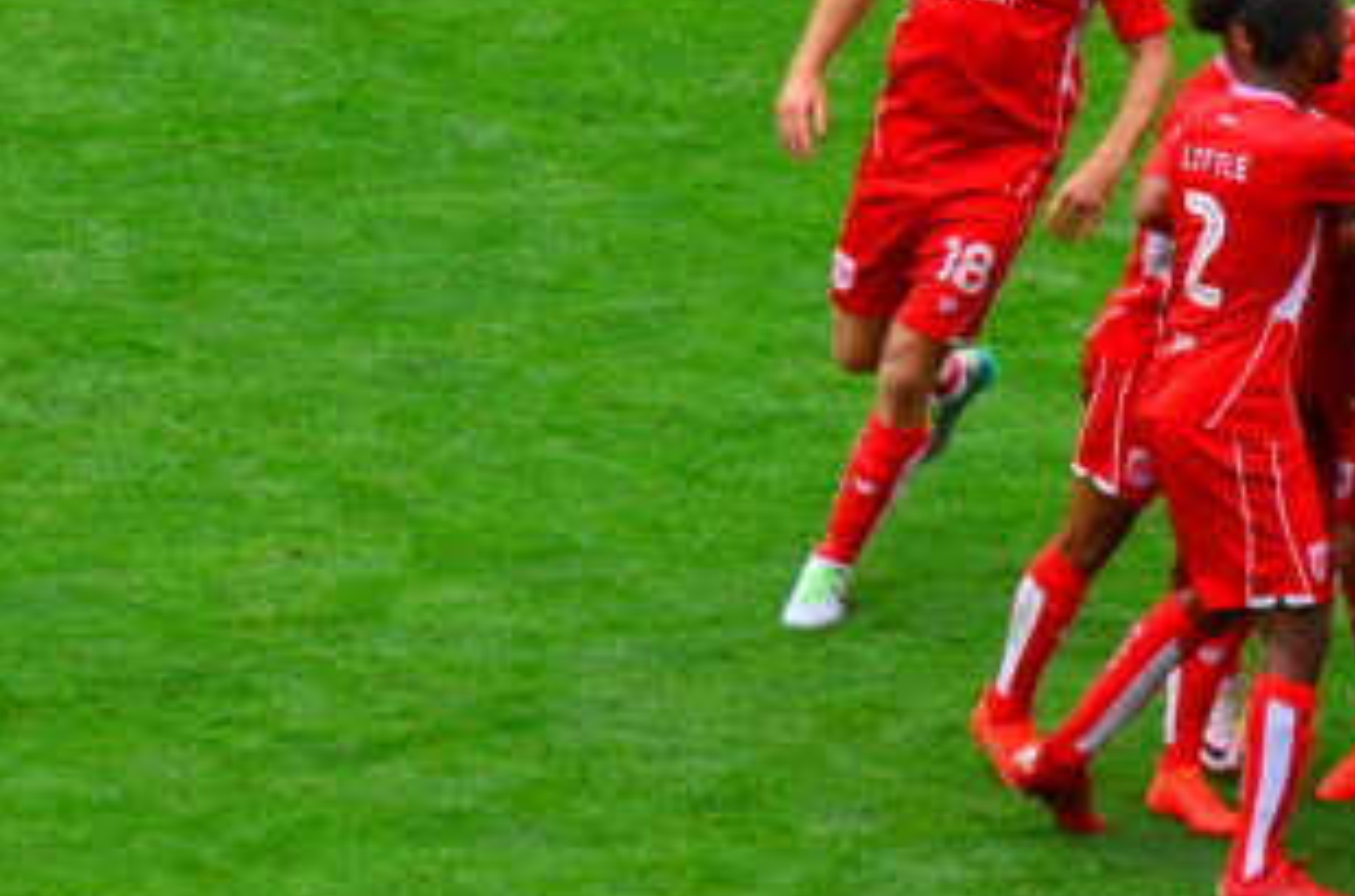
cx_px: 1316
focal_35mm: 843
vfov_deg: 1.6
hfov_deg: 2.5
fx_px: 31649
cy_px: 476
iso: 1800
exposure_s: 1/2000
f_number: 5
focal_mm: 170
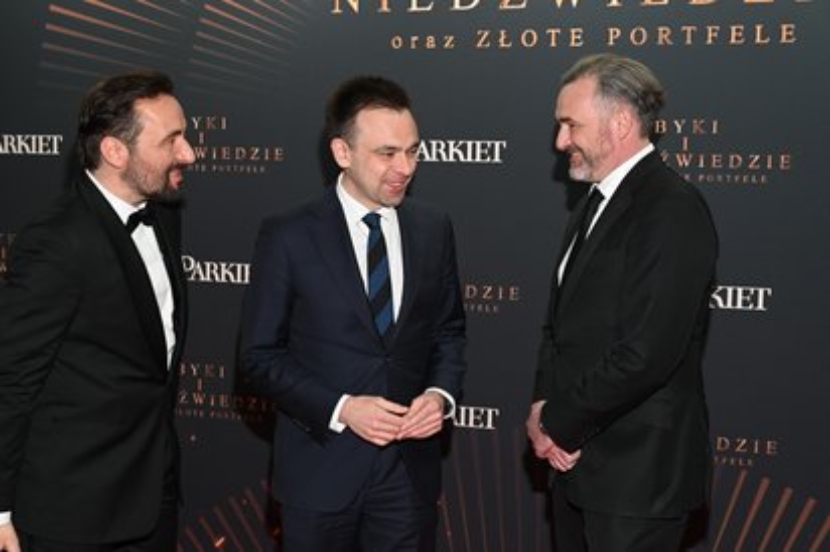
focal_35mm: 52
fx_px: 1198
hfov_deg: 38.2
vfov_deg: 25.9
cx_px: 415
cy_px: 276
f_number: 5.6
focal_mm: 52
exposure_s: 1/200
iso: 1250
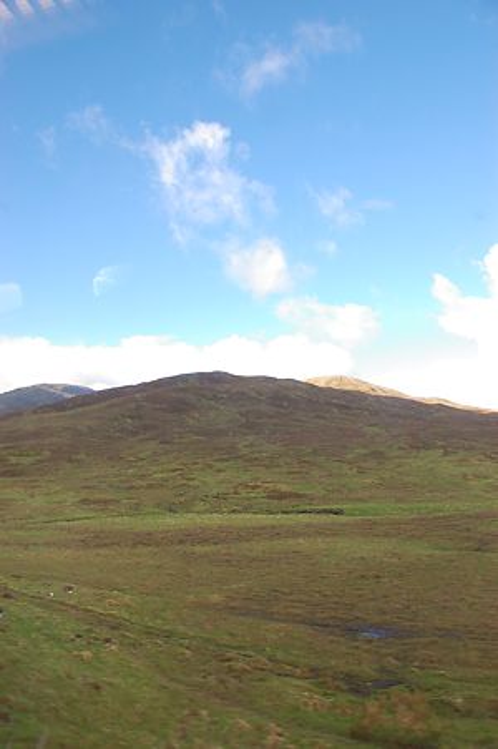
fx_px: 561
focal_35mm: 27
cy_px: 374
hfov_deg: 47.9
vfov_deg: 67.4
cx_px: 249
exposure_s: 1/160
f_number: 7.1
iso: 400
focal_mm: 18
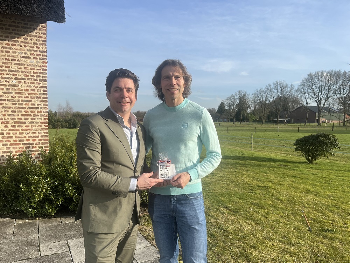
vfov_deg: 53.1
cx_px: 175
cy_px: 132
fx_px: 263
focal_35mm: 26
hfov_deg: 67.3
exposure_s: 1/2571
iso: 50
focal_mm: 5.1
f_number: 1.6
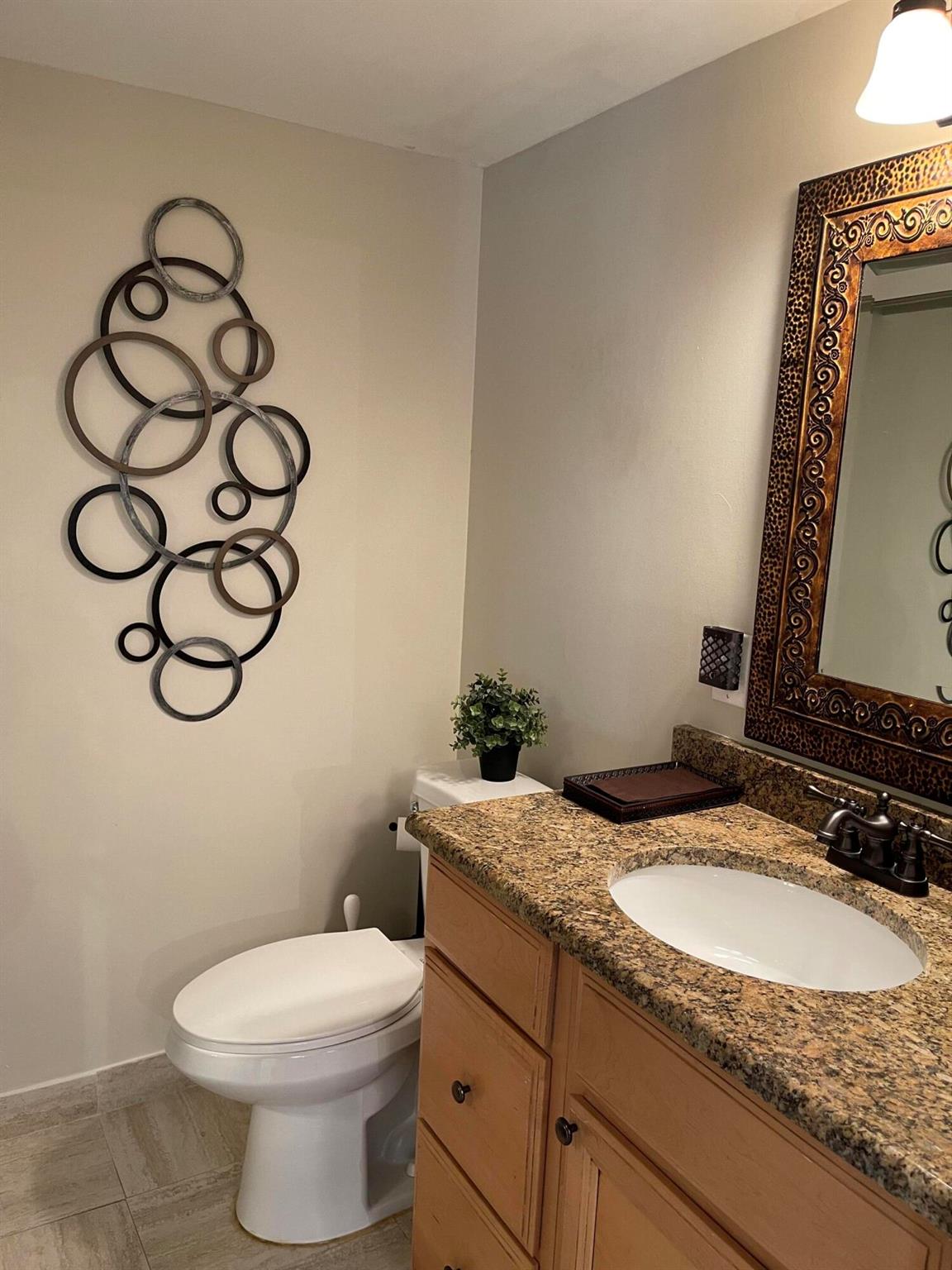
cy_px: 635
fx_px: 953
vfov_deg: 67.3
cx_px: 476
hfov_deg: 53.1
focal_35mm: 26
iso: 200
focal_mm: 5.1
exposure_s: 1/60
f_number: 1.6
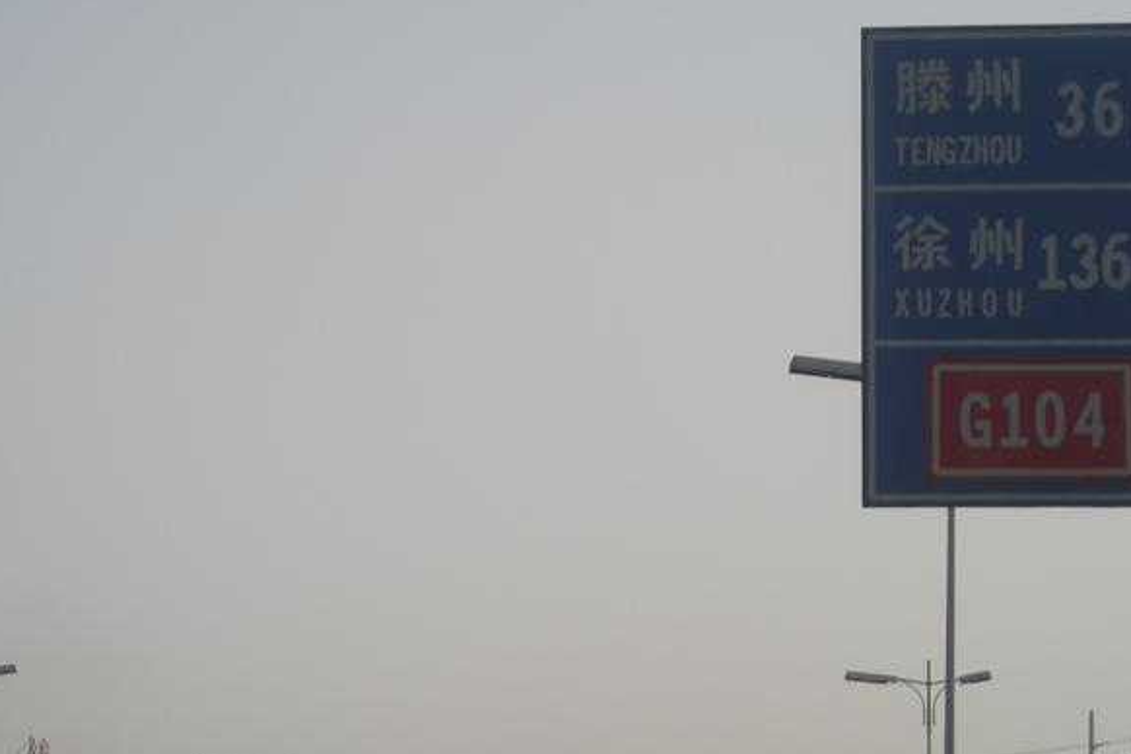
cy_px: 497
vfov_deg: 9.4
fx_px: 4586
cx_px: 496
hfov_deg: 14.1
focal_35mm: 146
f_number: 9.4
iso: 50
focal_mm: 17.1
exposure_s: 1/130
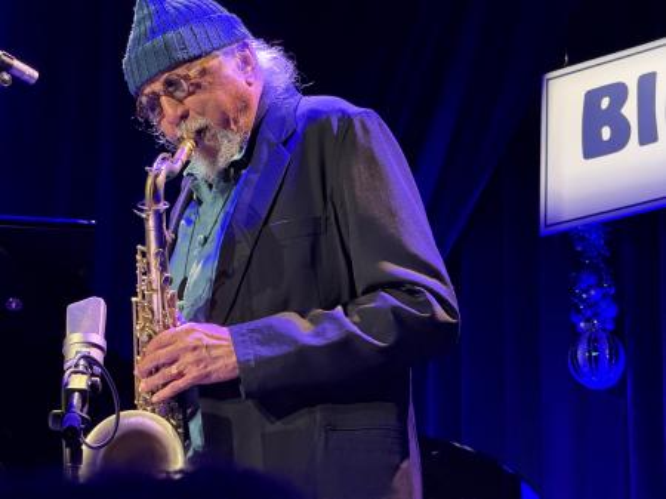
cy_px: 250
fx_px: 2308
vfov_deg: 12.3
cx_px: 333
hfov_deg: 16.4
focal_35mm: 120
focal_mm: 15.66
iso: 1600
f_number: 2.8
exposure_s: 1/30
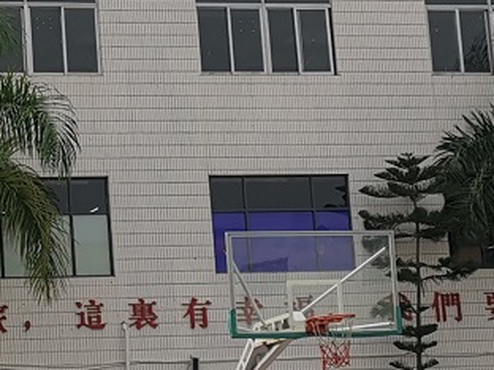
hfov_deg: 14.8
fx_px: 1855
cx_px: -65
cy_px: 156
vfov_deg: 11.4
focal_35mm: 130
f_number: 1.8
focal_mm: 5.58
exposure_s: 1/2141
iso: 50
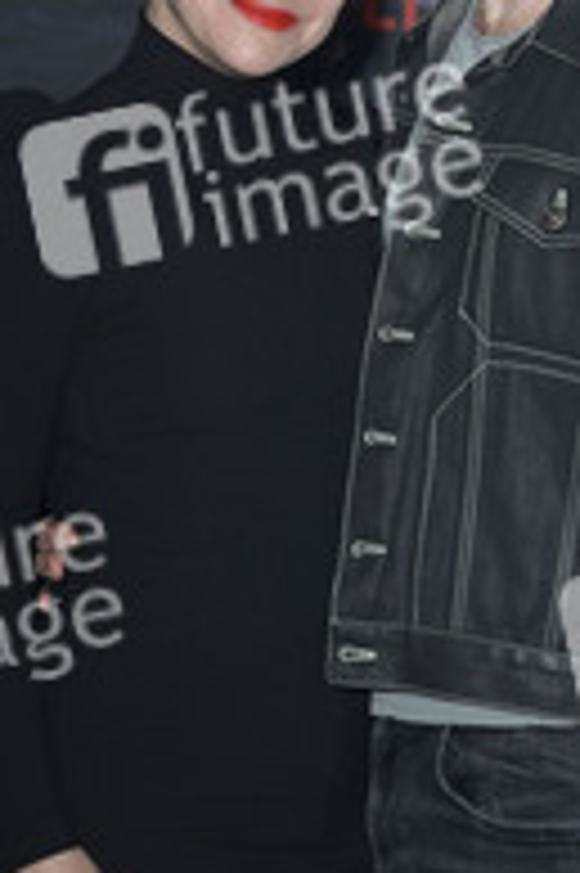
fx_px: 6754
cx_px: 382
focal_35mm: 279
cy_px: 396
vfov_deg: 7.4
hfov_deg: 4.9
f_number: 6.3
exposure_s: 1/160
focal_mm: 135
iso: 320
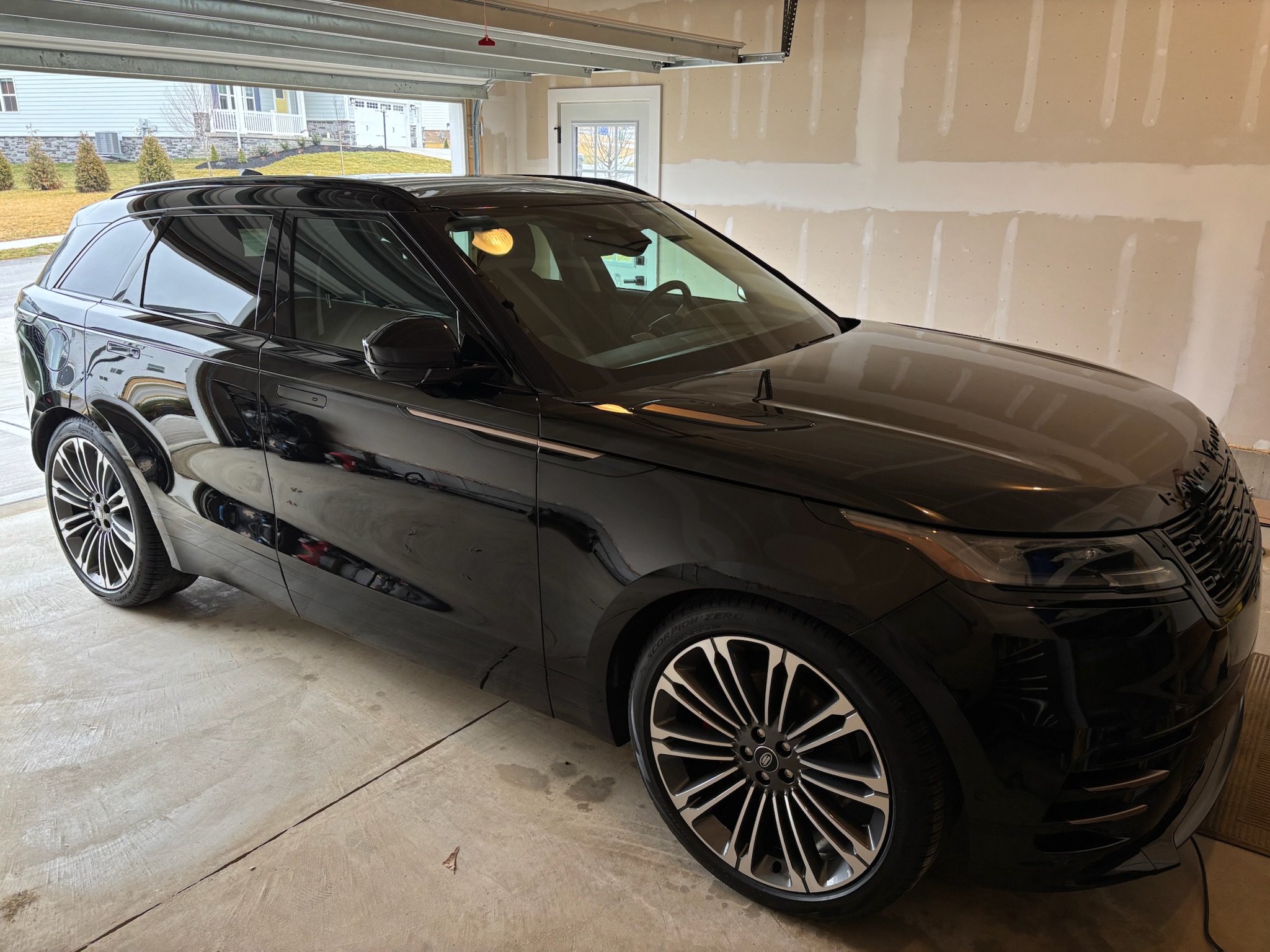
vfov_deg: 53.1
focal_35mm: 26
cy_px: 476
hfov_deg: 67.3
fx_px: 954
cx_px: 635
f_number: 1.6
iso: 100
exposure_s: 1/120
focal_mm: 5.96
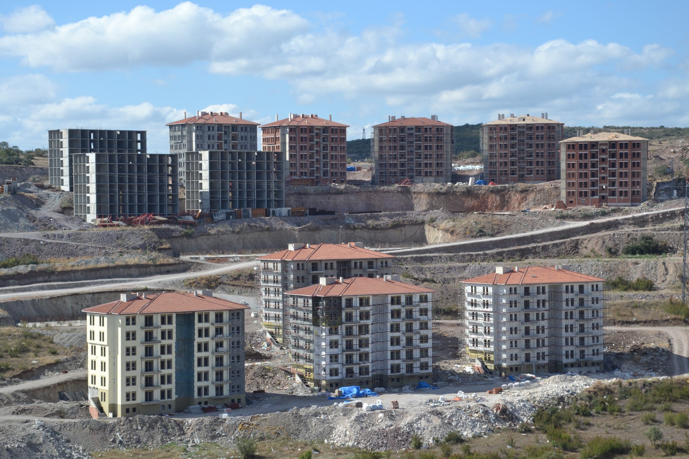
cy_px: 230
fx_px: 1780
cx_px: 344
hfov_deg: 21.9
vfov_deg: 14.7
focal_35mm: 93
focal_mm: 62
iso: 100
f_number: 7.1
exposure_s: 1/200
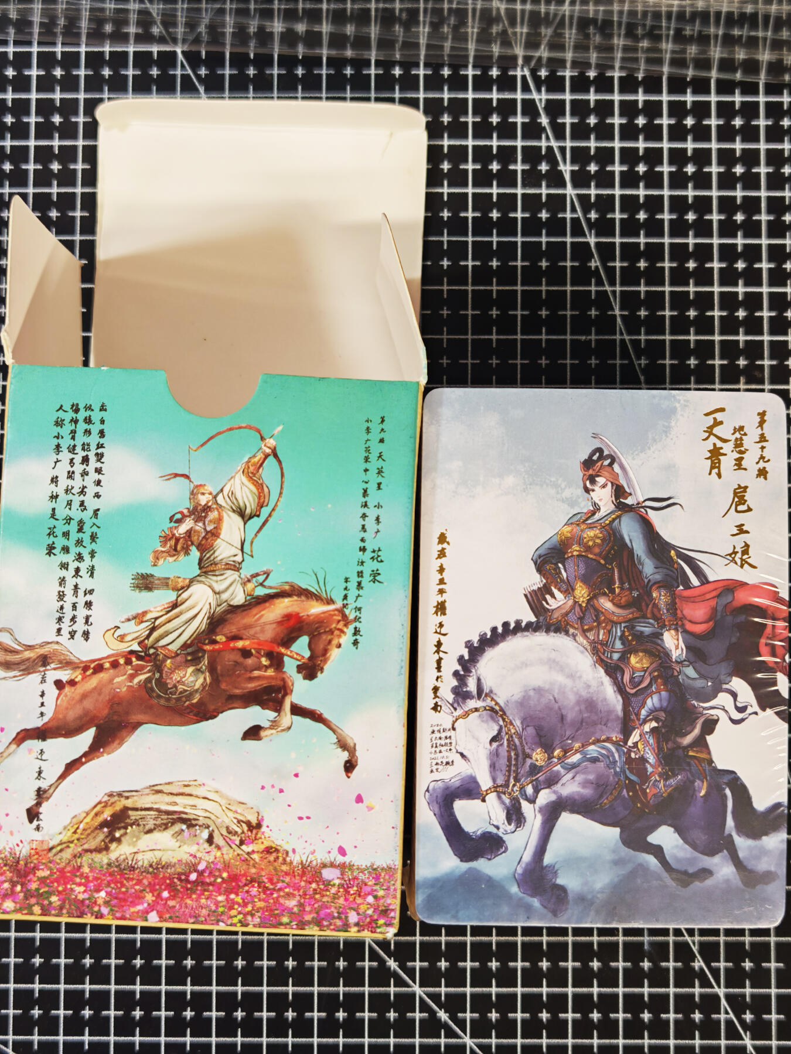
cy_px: 527
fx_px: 1462
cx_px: 396
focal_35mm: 48
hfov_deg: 30.3
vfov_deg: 39.7
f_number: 1.9
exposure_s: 1/50
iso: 200
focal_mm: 6.67
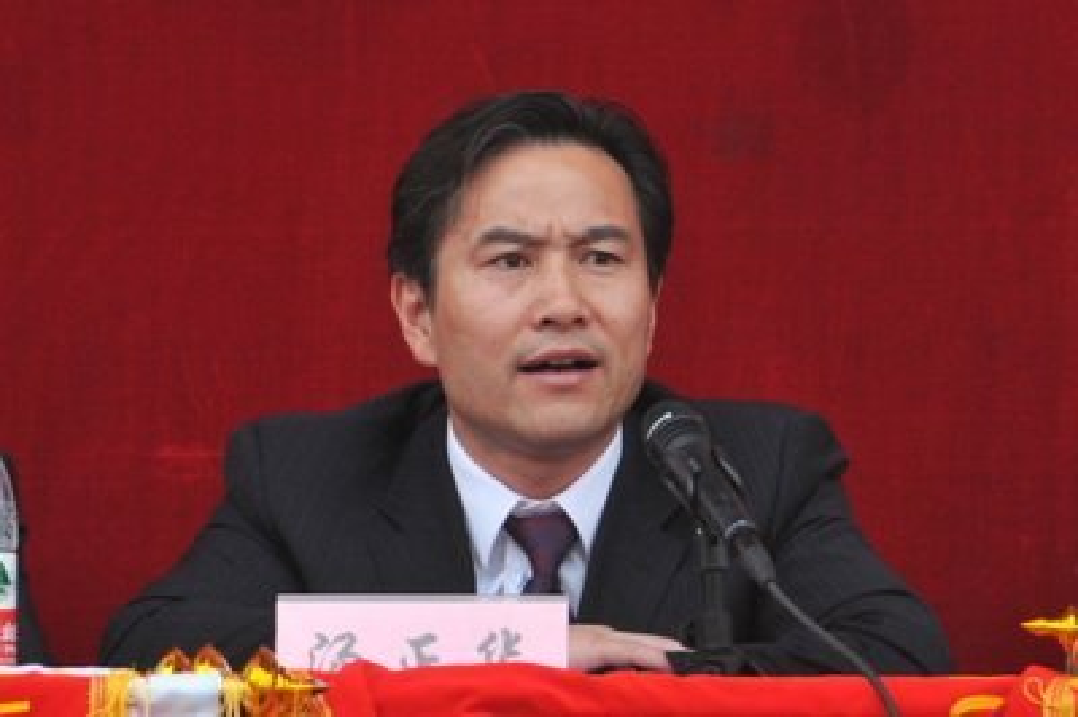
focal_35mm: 300
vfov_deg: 4.6
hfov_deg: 6.9
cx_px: 539
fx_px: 8976
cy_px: 358
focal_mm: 200
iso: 500
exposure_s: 1/160
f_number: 7.1
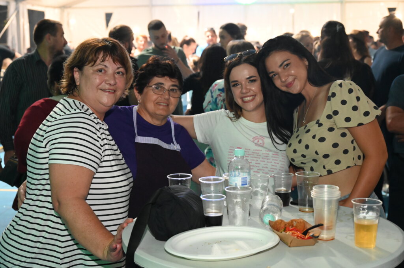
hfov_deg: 35.7
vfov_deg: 24.2
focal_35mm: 56
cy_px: 134
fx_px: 628
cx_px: 202
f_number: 5.6
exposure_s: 1/60
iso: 12800
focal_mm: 56
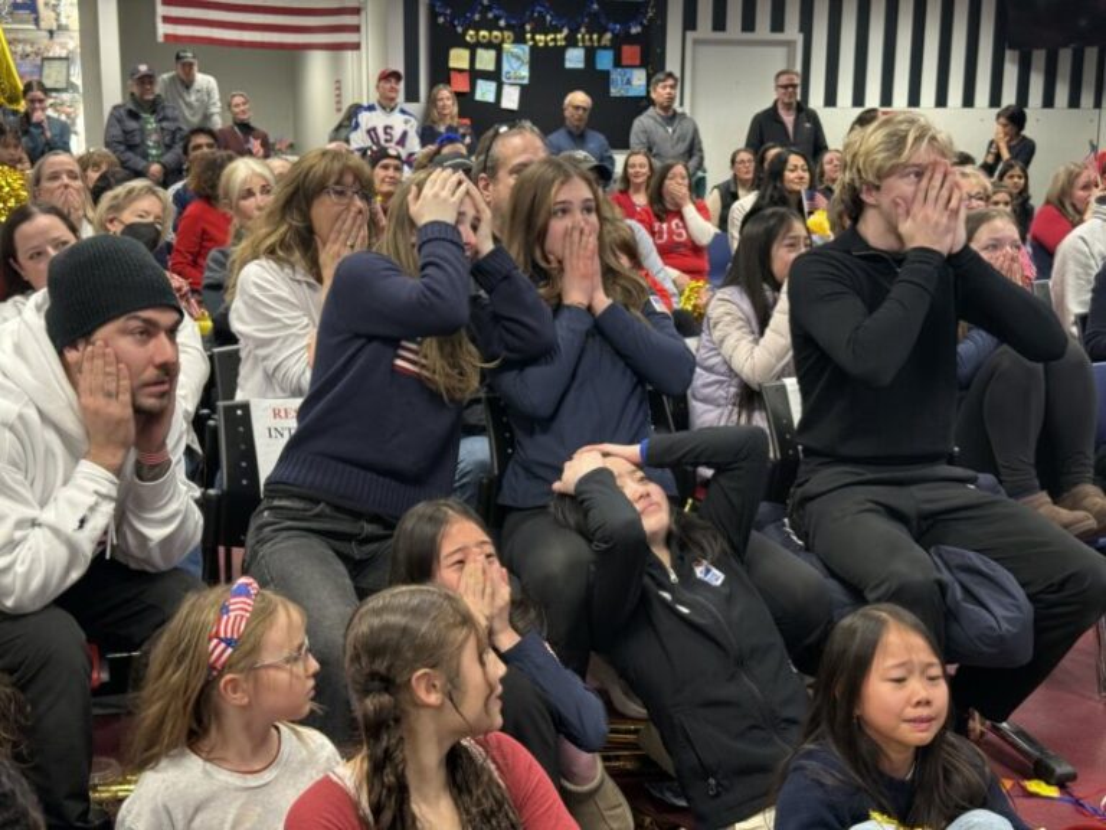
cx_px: 553
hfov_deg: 39.7
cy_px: 415
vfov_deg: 30.3
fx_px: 1534
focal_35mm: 48
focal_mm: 6.76
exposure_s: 1/60
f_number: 1.78
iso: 125
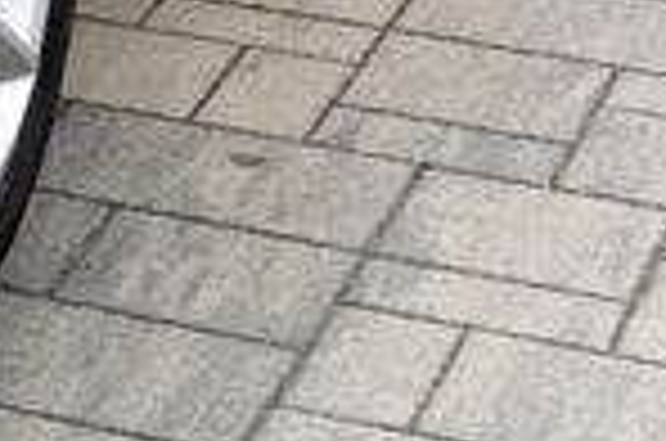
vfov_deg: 5.7
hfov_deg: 8.2
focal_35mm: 229
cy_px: -673
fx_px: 4227
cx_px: -958
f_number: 8
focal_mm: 33
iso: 100
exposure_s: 1/125
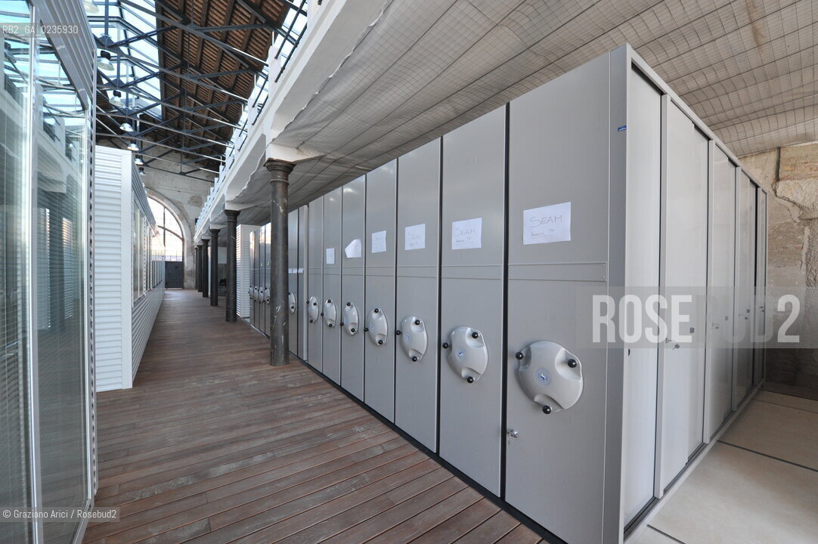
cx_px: 409
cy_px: 272
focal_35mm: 14
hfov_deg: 104.3
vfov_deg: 81.1
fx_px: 318
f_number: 8
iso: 1600
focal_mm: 14
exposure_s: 1/80
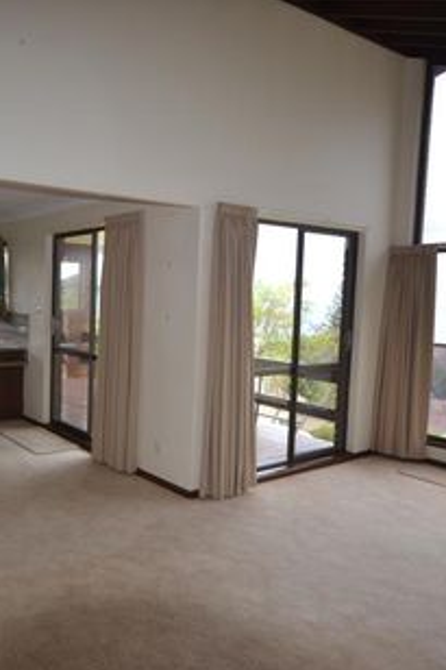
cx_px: 146
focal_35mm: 30
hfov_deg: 43.2
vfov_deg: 62.4
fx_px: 554
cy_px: 336
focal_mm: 13
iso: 110
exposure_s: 1/125
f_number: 4.5
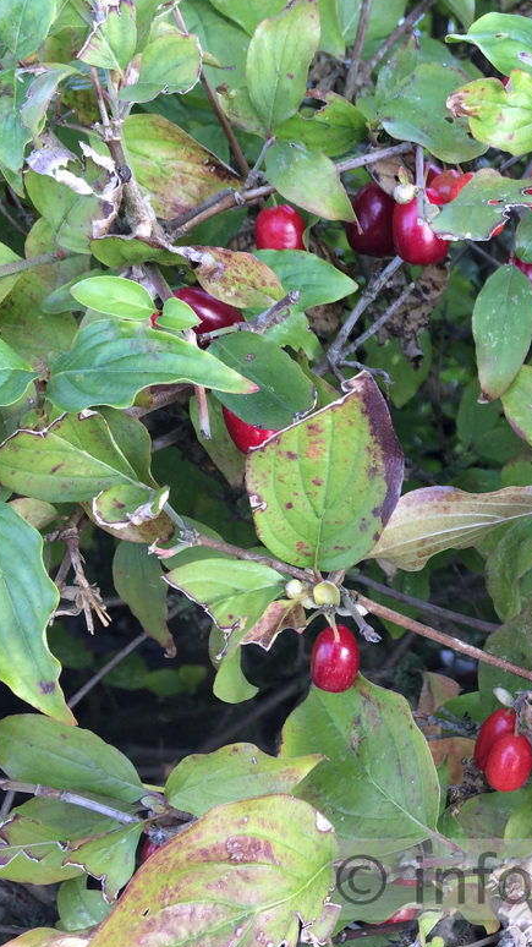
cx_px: 668
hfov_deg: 22.2
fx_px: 1230
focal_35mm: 49
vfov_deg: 42.1
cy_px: 503
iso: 64
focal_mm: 4.15
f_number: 2.2
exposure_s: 1/100
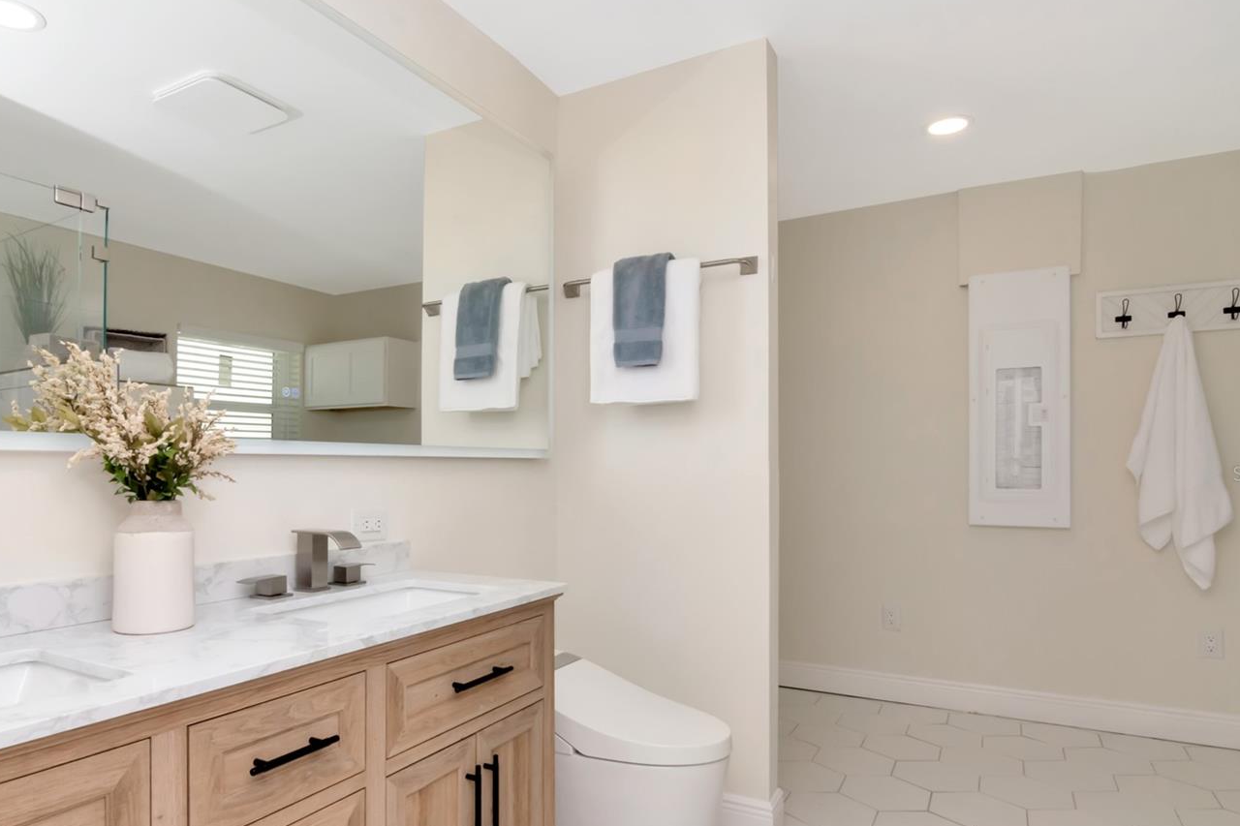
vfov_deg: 60.1
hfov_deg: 81.9
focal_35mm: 21
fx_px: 710
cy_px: 474
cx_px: 544
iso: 800
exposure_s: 1/100
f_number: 16
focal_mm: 11
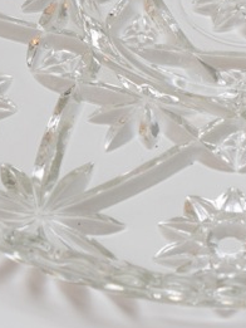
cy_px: -19
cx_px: 230
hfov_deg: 4.9
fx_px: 2877
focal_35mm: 304
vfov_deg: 6.5
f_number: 5.6
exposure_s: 1/80
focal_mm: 55
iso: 800
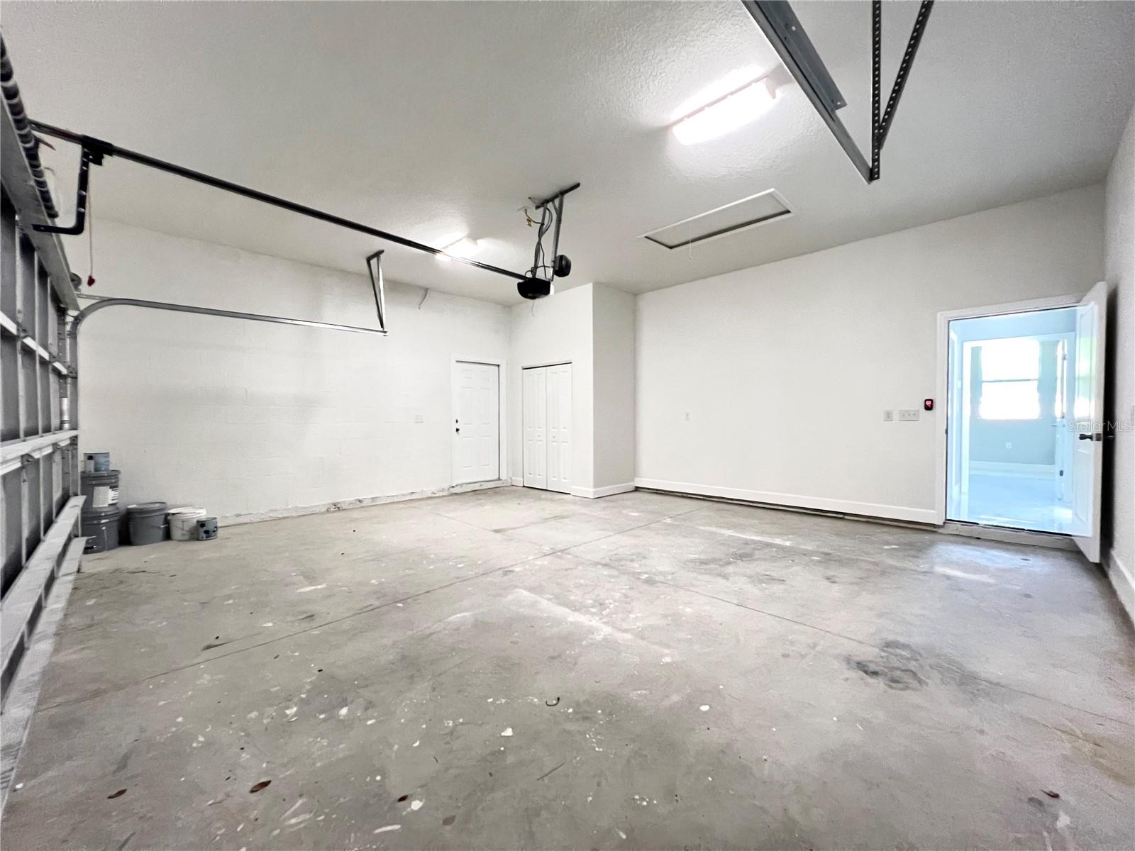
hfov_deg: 106.2
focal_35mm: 13
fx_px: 426
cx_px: 568
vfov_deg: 89.9
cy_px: 426
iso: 640
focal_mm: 1.57
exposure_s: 1/60
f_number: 1.8
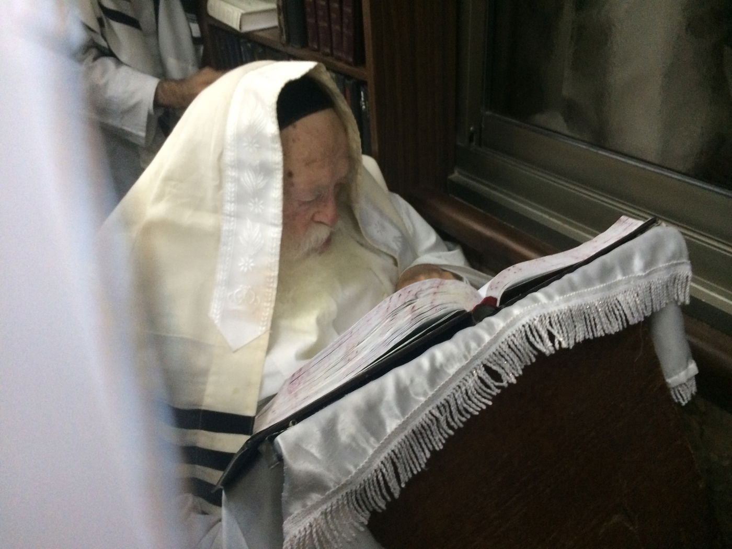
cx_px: 366
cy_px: 274
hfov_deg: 60.0
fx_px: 634
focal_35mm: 30
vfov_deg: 46.8
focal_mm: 4.12
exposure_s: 1/33
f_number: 2.2
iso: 250
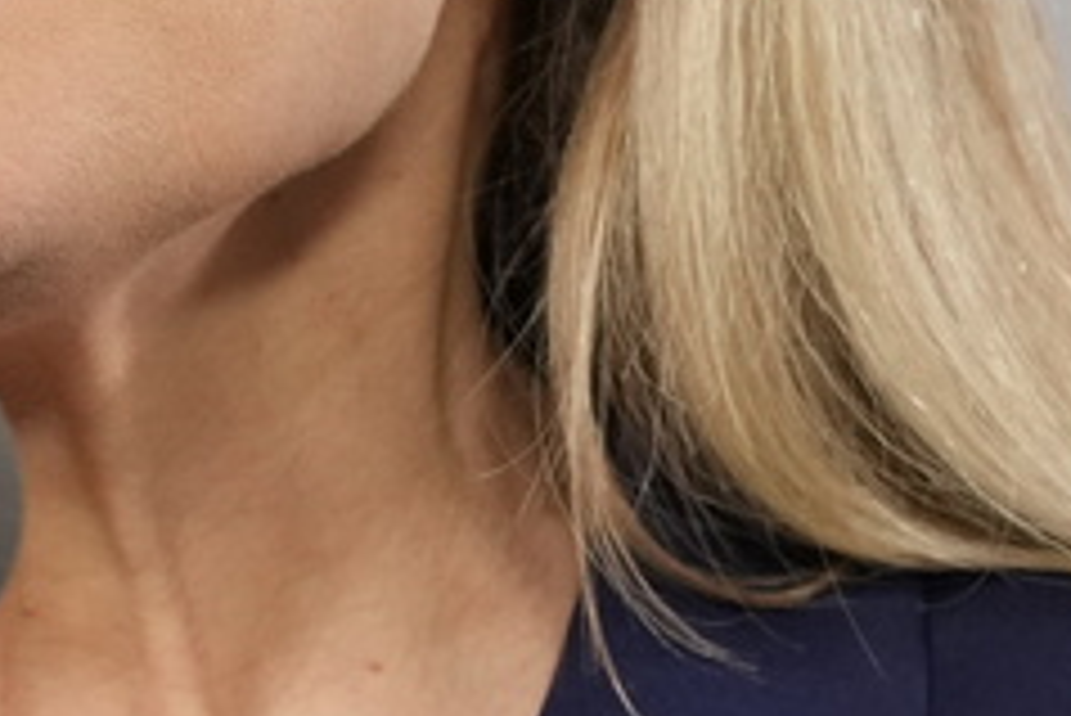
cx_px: 58
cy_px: 29
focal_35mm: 1289
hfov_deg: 1.6
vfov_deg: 1.1
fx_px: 38370
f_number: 4
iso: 1600
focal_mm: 200
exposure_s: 1/250
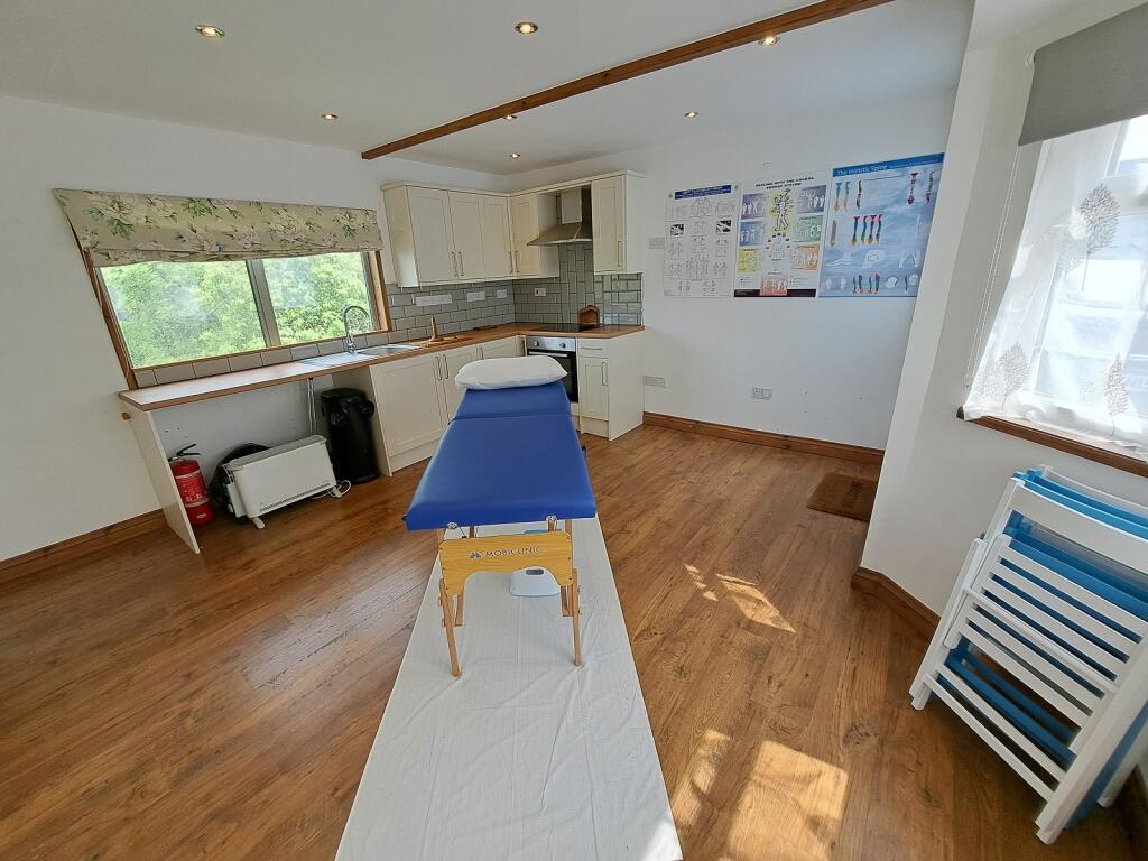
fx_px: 431
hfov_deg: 106.2
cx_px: 574
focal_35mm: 13
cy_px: 430
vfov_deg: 89.9
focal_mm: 1.74
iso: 50
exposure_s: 1/142
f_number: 2.2
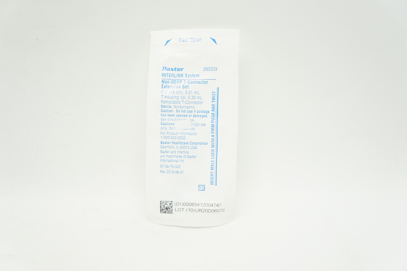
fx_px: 491
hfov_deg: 45.0
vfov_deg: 30.8
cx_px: 204
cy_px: 136
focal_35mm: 44
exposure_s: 1/125
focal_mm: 29
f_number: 4
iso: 400
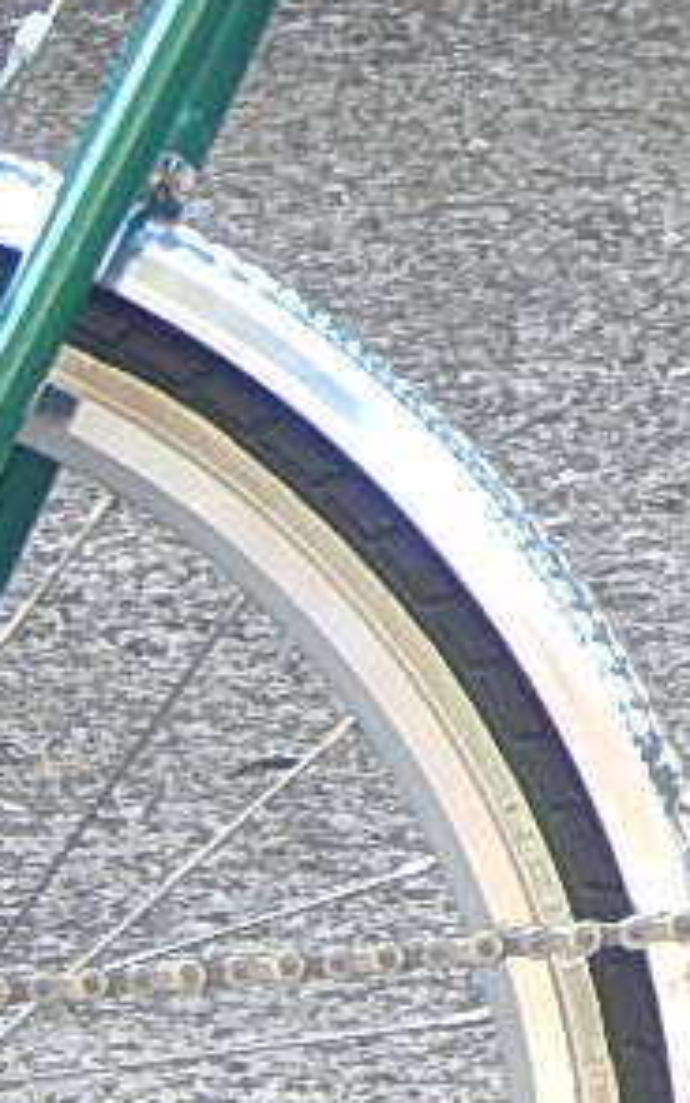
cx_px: 1654
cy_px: 491
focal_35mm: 848
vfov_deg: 2.5
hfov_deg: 1.5
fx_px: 25489
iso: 125
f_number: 5.6
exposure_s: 1/30
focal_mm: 26.4
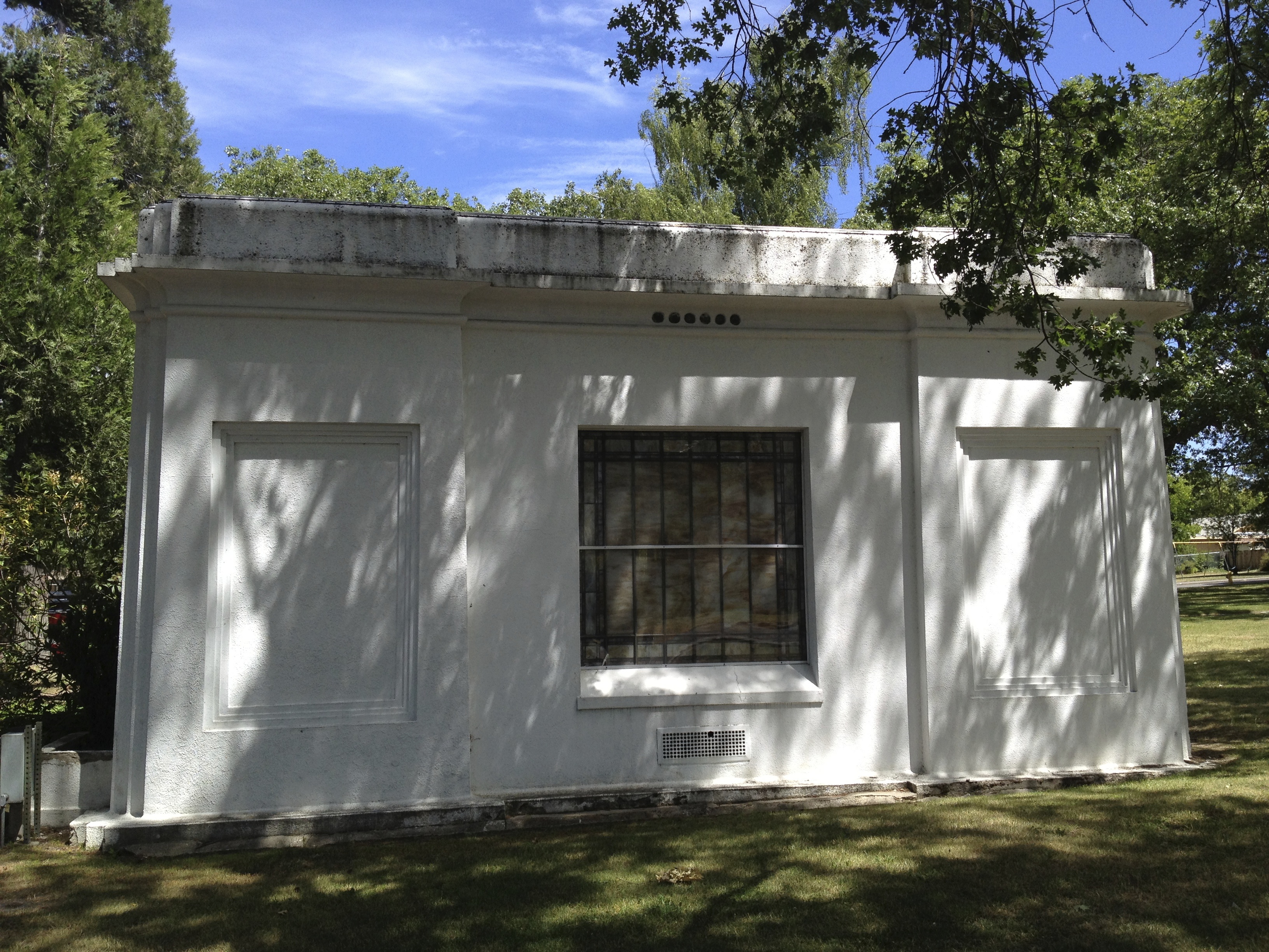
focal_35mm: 35
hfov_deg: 52.6
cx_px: 634
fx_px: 1283
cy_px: 476
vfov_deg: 40.7
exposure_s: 1/920
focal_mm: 4.28
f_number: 2.4
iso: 50
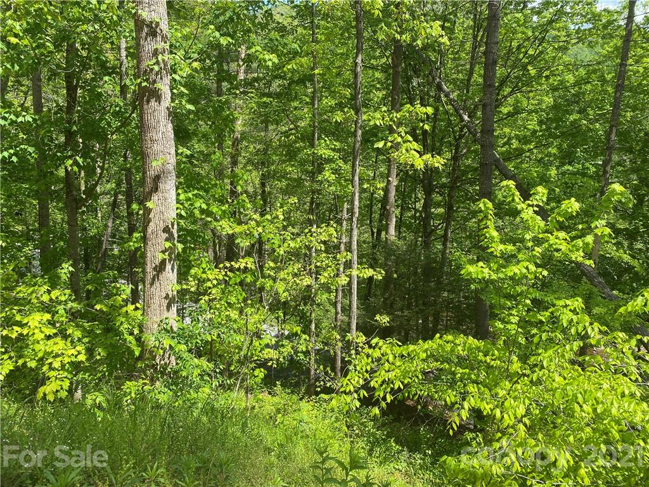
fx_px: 487
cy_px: 244
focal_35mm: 26
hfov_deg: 67.3
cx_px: 324
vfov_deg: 53.1
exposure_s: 1/1025
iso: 32
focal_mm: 4.25
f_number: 1.8
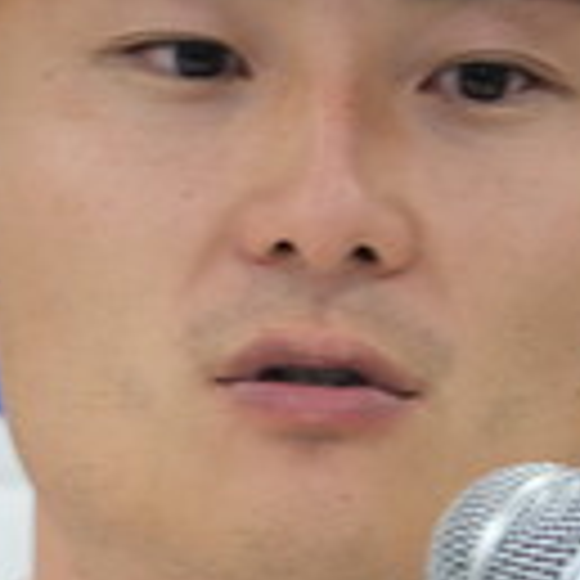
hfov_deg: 2.0
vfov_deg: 2.0
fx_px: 16682
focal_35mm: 880
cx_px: 252
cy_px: 490
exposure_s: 1/60
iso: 800
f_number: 5
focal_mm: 123
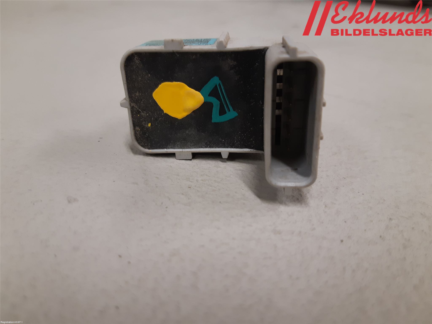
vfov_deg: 53.1
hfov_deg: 67.3
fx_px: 324
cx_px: 216
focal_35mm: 26
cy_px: 162
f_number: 1.7
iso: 125
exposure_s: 1/50
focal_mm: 3.93
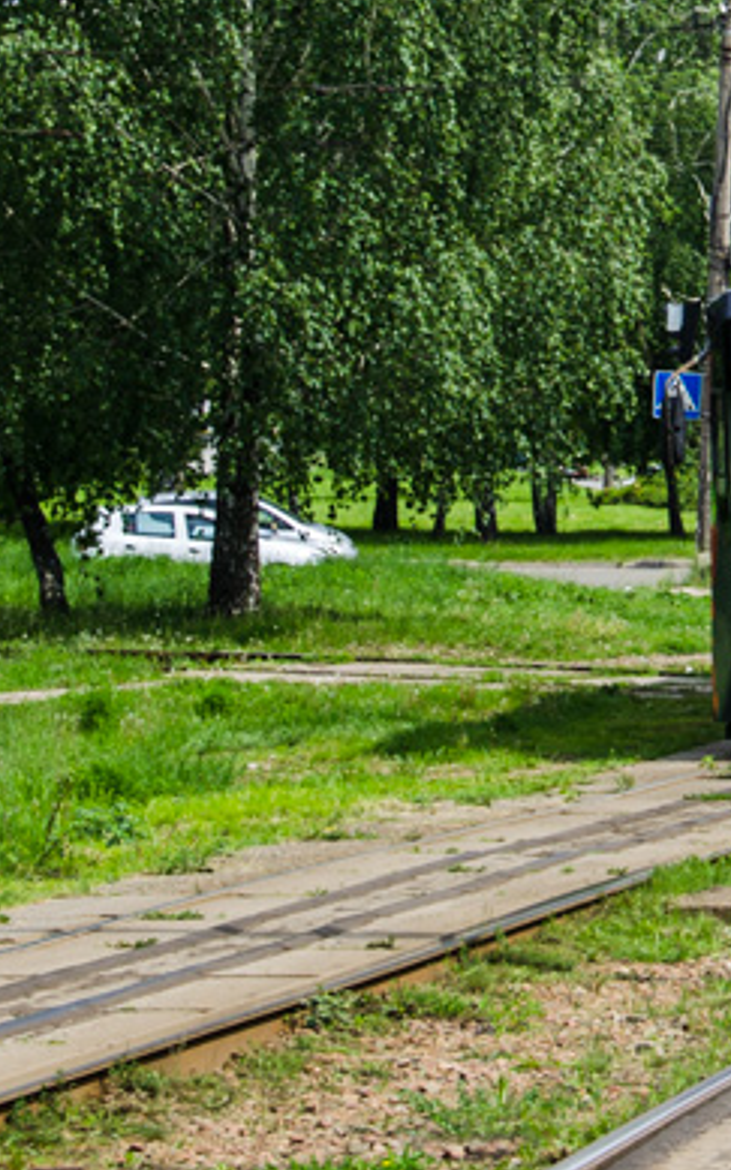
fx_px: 6200
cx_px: 936
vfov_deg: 10.7
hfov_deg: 6.7
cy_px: 92
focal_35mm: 194
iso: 100
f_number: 7.1
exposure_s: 1/200
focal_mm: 45
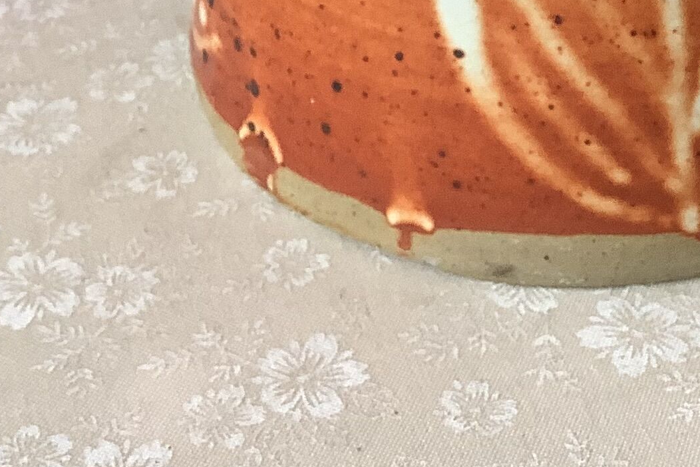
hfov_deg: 20.1
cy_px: -285
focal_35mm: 100
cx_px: 581
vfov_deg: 12.8
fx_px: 1945
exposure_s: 1/50
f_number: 2.4
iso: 64
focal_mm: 3.3
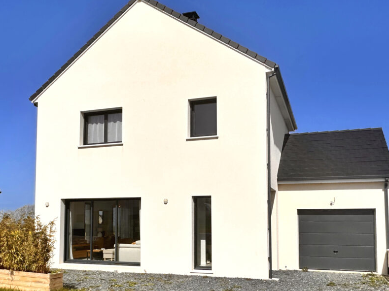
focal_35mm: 35
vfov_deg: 40.2
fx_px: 393
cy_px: 194
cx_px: 177
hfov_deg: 52.6
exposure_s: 1/6135
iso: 50
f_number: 2.2
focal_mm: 2.22
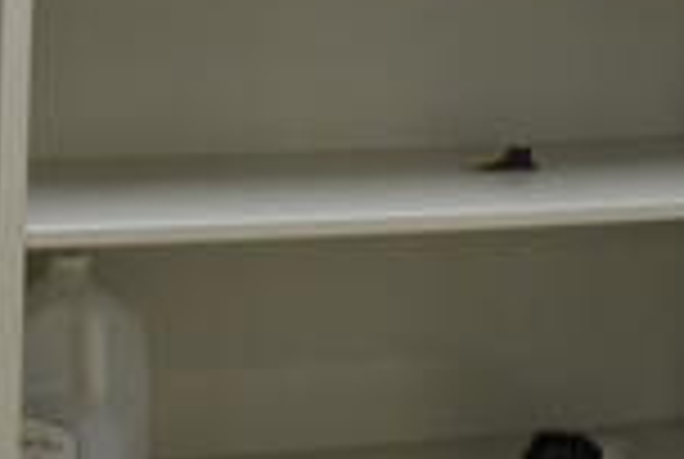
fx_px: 2361
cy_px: -452
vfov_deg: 10.3
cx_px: 450
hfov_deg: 16.5
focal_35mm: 124
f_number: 3.5
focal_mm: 18
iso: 900
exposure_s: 1/60
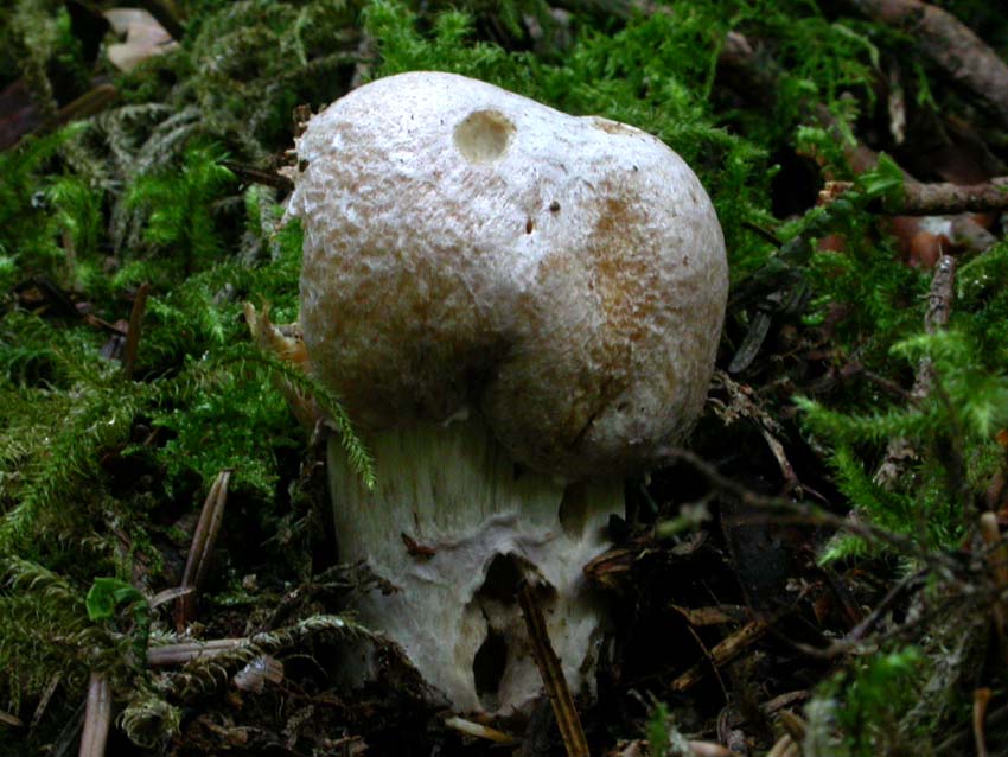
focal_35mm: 132
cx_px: 504
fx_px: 3845
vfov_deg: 11.2
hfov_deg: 14.9
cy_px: 378
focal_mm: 27.3
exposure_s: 1/4
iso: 200
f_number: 10.5
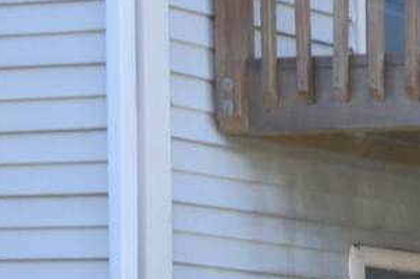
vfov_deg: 5.9
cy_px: 610
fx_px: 2612
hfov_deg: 8.0
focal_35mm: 224
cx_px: 1242
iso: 250
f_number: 5.6
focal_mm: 22
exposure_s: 1/125
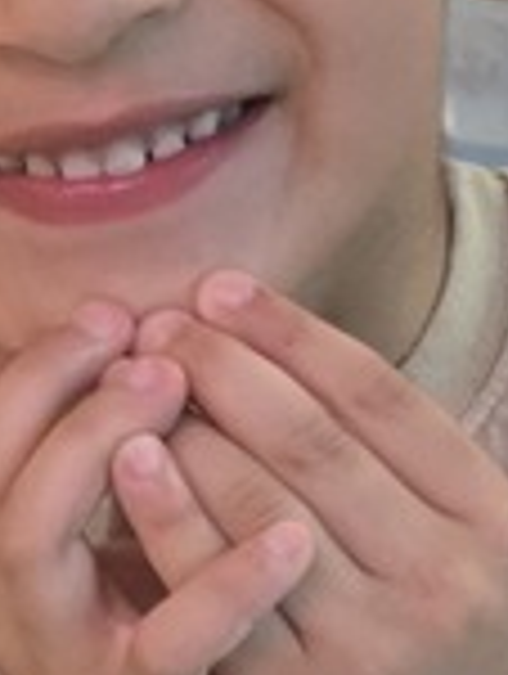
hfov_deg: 9.2
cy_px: 1242
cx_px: -252
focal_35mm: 157
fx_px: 3063
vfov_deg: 11.6
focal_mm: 6.3
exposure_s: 1/120
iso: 500
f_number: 1.7
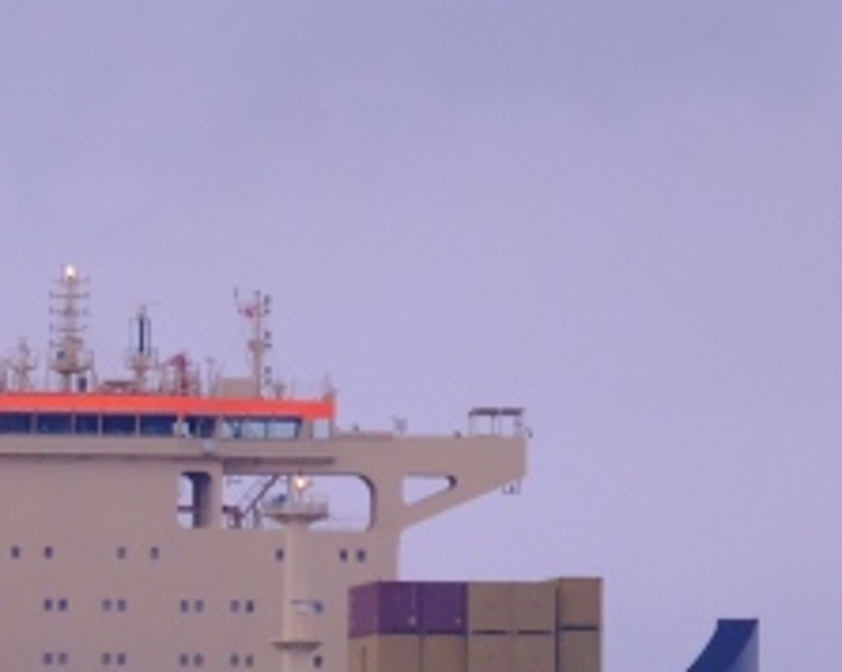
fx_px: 28932
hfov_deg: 1.7
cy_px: 753
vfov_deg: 1.3
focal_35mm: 1162
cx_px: 83
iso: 4000
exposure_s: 1/56
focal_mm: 230
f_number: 6.7
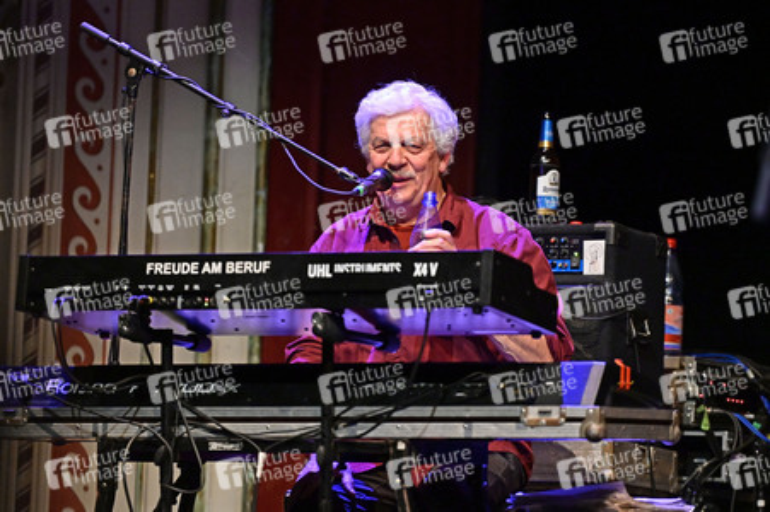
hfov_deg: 10.3
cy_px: 256
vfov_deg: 6.9
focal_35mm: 200
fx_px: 4275
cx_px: 385
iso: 6400
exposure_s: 1/250
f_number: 2.8
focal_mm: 200
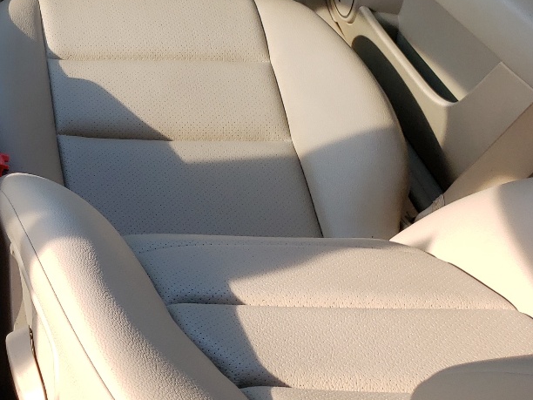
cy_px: 86
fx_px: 1047
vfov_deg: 21.4
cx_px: -139
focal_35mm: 68
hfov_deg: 25.1
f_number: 1.5
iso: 50
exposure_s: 1/476
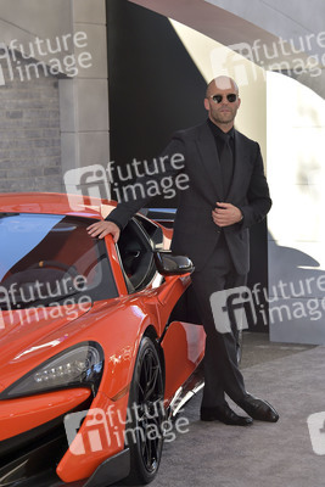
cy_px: 244
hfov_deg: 13.7
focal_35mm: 100
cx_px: 162
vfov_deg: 20.4
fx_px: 1353
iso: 320
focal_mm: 100
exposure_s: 1/250
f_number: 7.1
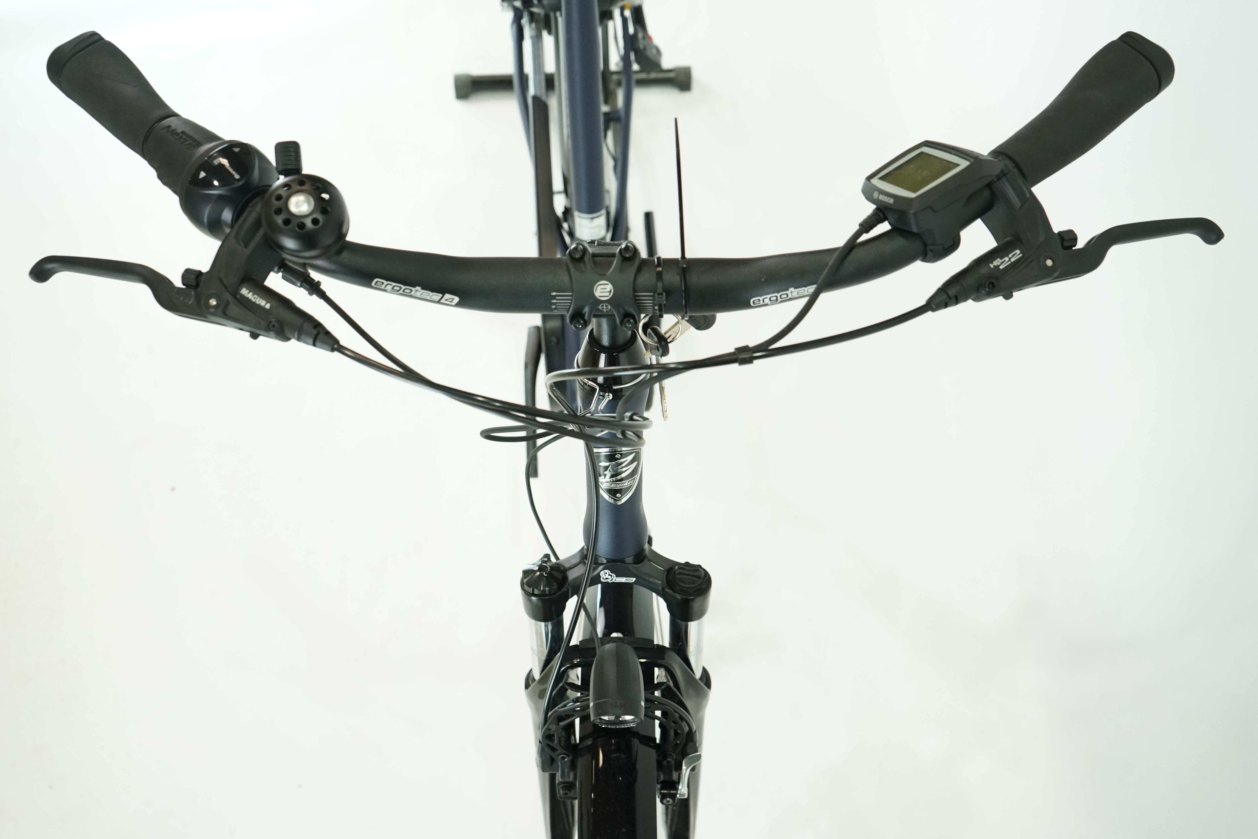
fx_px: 1223
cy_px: 420
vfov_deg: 37.9
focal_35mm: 35
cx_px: 629
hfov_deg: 54.4
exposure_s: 1/200
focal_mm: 35
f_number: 5.6
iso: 2500
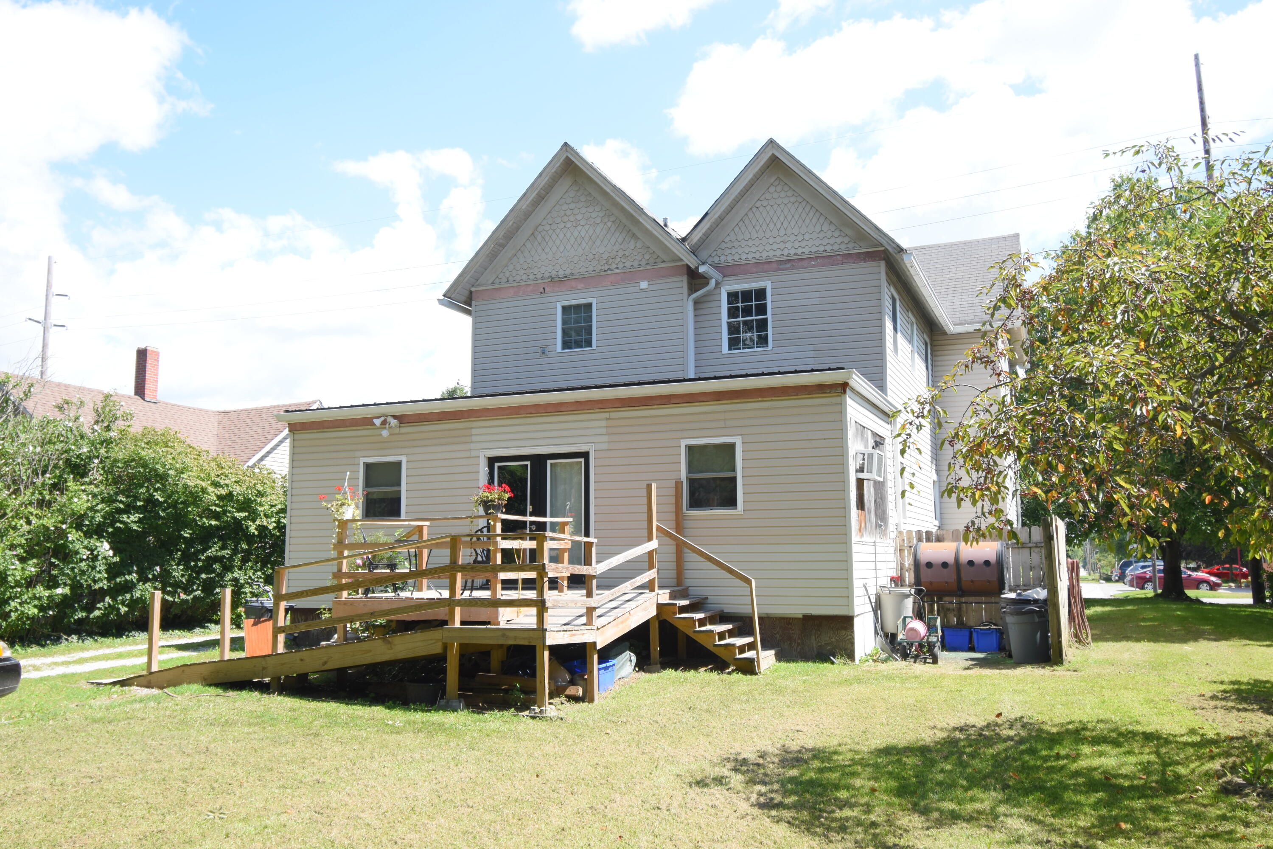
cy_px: 424
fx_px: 1061
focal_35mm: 30
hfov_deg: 61.9
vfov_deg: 43.6
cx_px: 636
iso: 200
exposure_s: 1/250
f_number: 5.6
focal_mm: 20
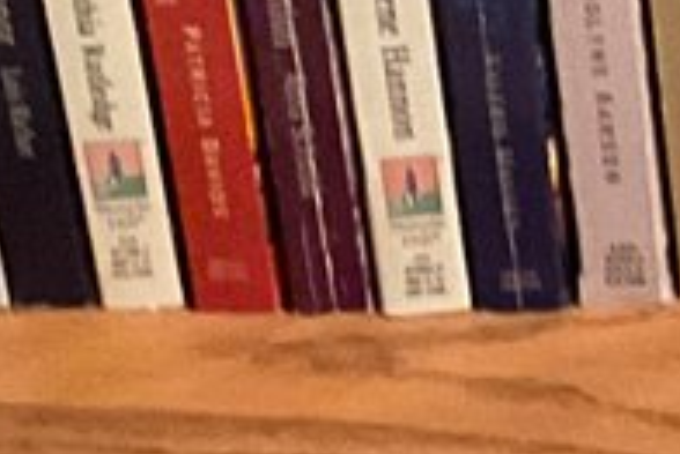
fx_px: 4404
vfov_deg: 5.7
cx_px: 1362
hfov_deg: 8.4
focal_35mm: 233
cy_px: -650
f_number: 1.8
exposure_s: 1/24
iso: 500
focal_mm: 3
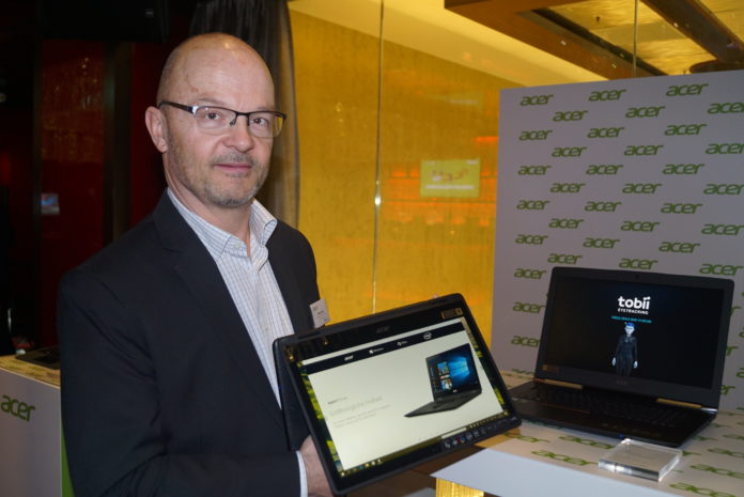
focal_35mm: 33
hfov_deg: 57.2
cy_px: 248
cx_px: 372
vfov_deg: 40.0
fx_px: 682
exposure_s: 1/60
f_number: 4
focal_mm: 22
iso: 800
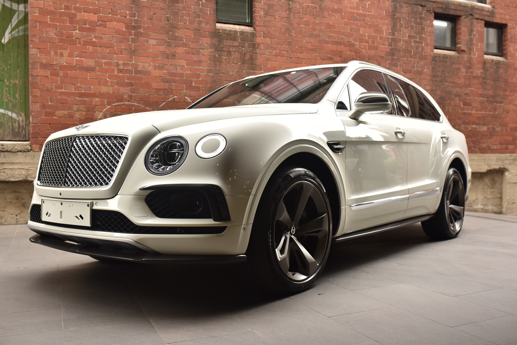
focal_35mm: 35
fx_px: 503
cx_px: 258
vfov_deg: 37.9
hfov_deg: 54.4
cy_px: 172
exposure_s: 1/250
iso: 640
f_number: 4
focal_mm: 35
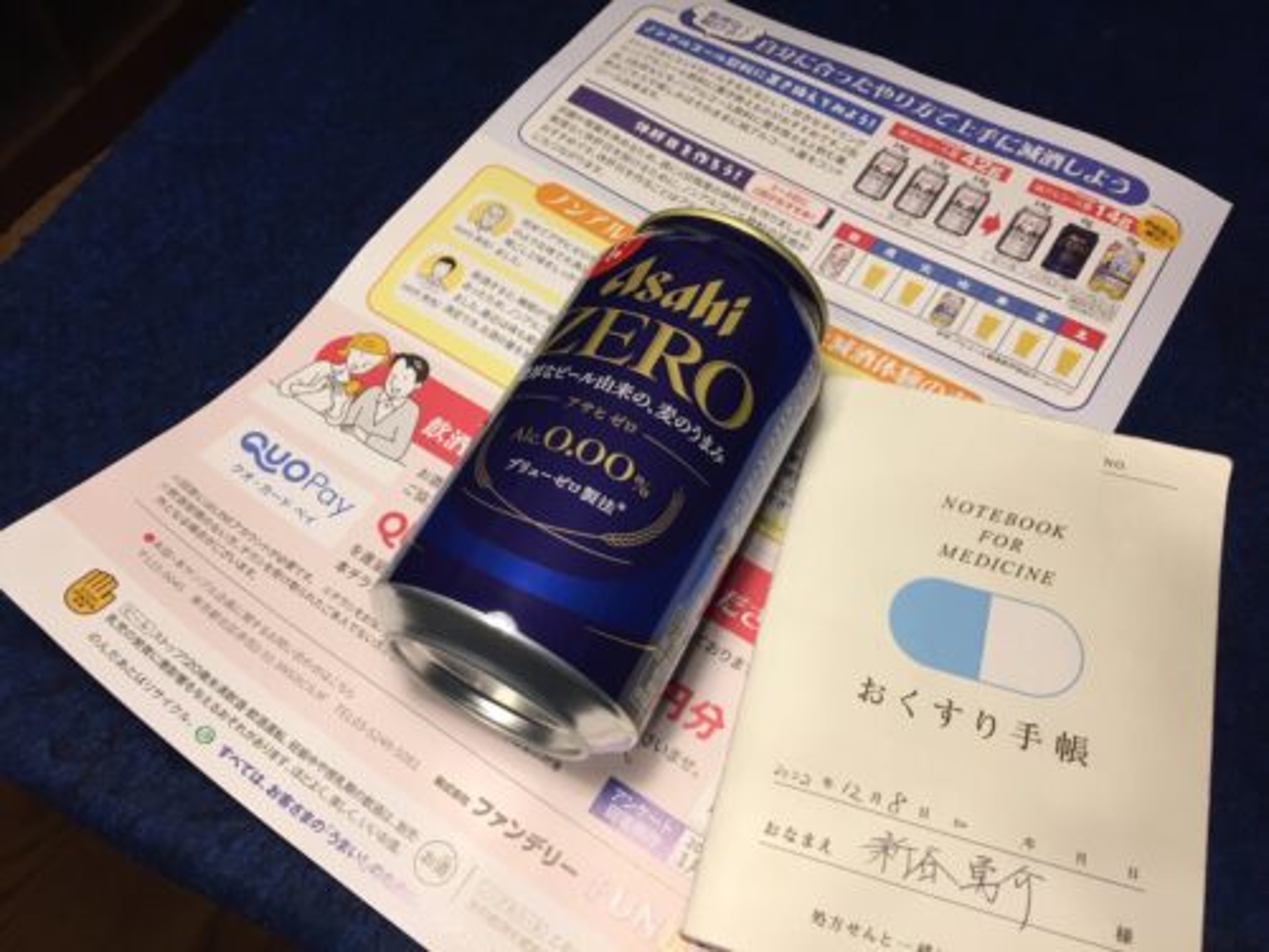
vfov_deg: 48.2
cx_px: 634
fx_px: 1063
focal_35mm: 29
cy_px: 476
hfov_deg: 61.7
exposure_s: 1/40
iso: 40
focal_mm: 4.15
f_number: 2.2
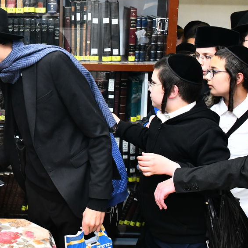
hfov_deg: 27.9
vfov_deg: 28.8
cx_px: 19
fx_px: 478
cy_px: 76
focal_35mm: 59
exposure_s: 1/250
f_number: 5.6
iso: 1600
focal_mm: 28
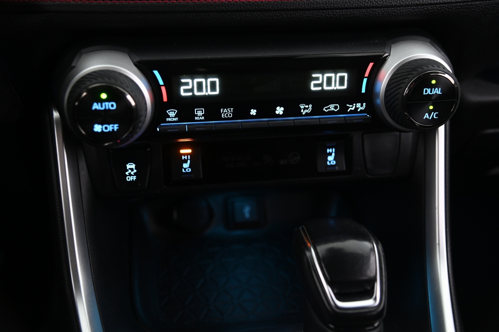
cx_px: 250
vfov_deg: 29.2
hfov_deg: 42.8
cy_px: 166
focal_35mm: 46
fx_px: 637
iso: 2000
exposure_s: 1/15
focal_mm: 46
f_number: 4
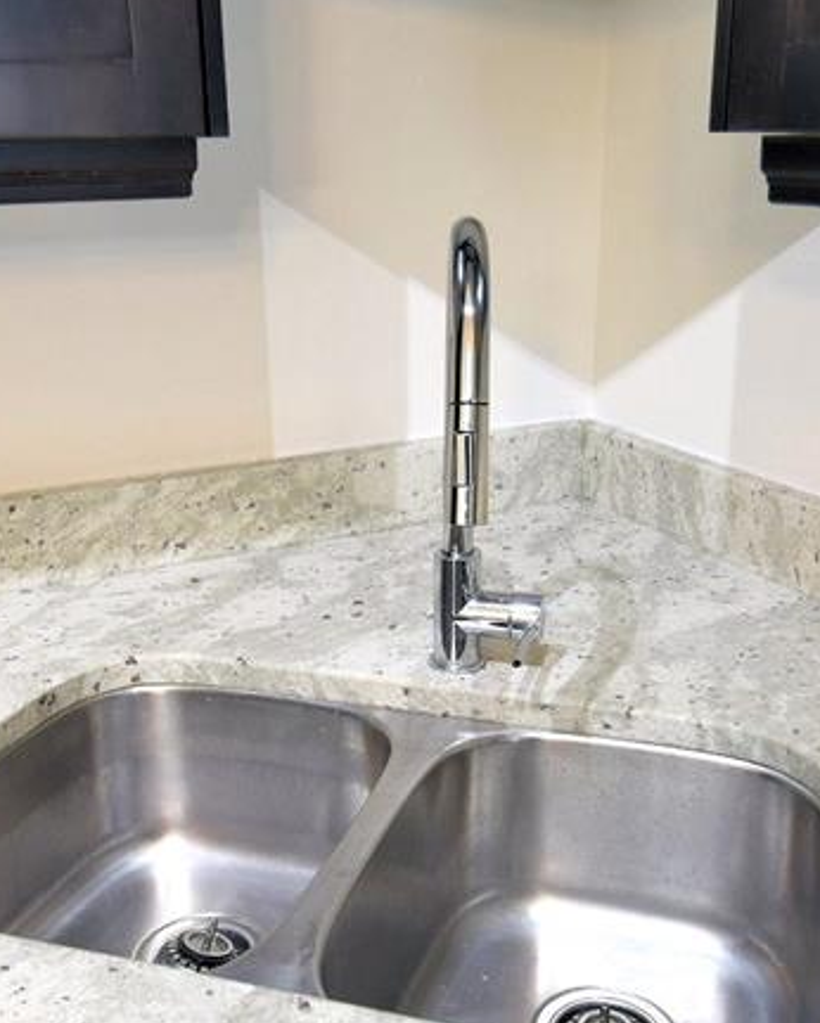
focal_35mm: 40
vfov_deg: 45.7
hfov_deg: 37.4
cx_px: 427
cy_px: 561
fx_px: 1213
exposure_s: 1/8
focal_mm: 12
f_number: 4
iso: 200
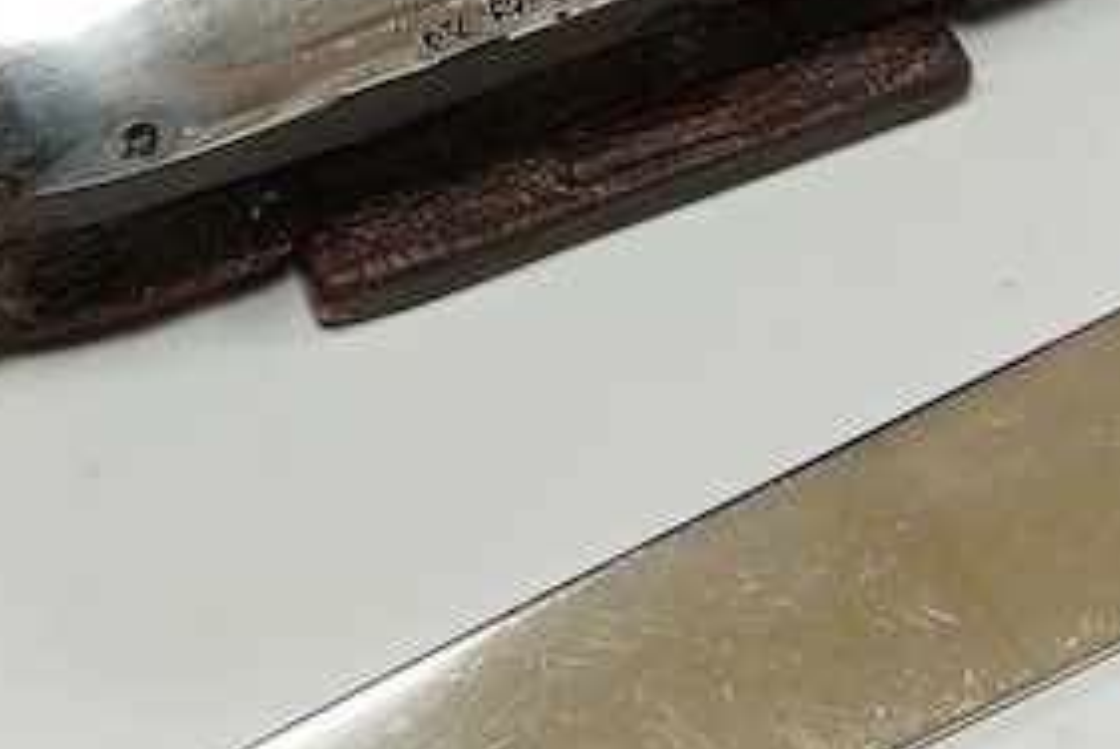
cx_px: 620
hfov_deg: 11.4
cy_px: -36
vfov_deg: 7.6
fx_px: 5606
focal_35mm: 180
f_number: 7.1
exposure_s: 1/400
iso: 2500
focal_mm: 30
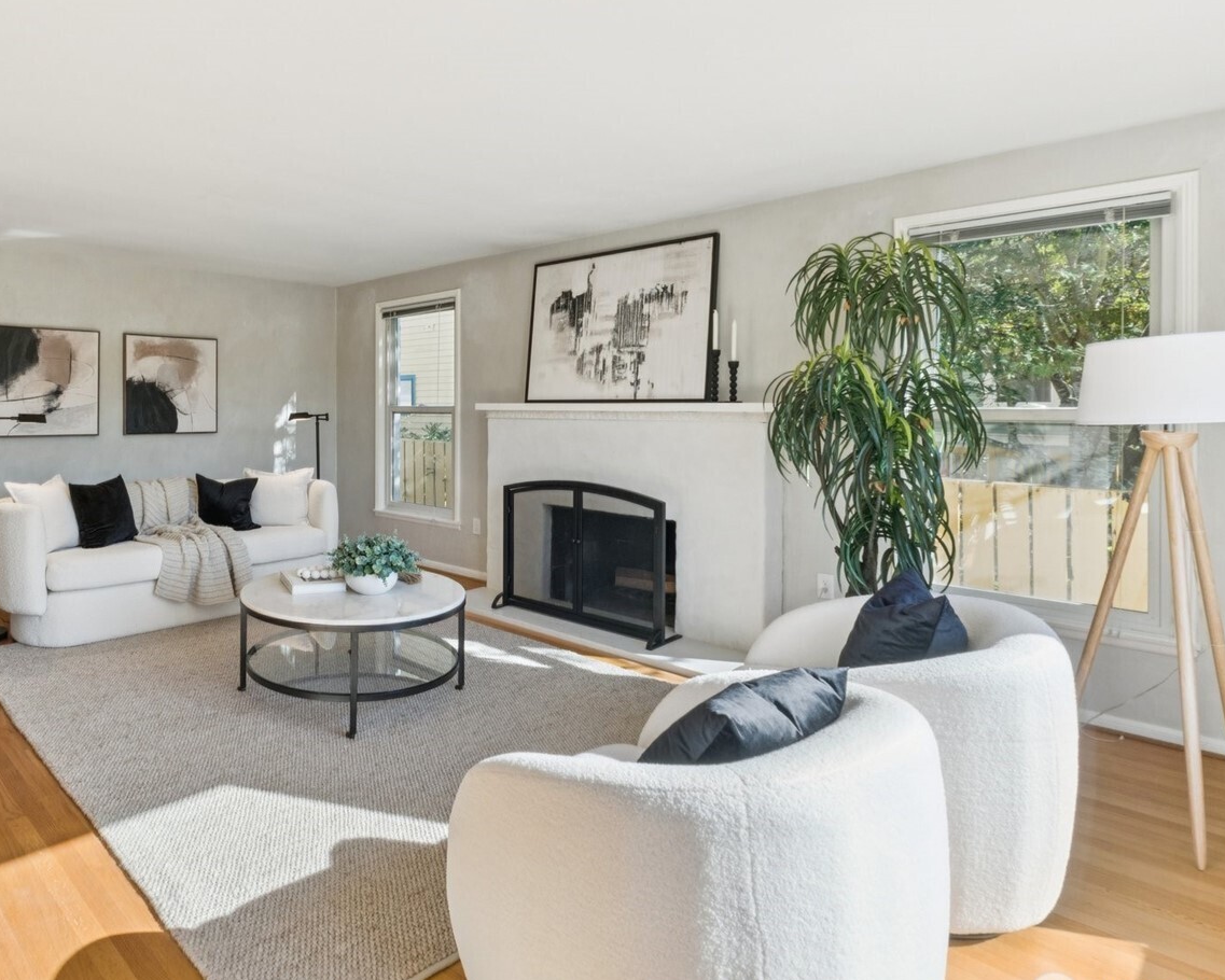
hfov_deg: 71.9
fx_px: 800
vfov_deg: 62.8
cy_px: 431
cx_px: 375
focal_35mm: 22
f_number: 9
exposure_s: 1/30
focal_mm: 10.5
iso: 160
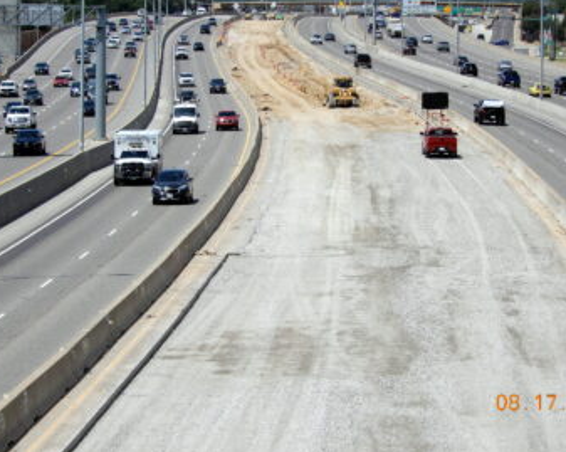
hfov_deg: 11.1
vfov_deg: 8.9
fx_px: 2912
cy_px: 203
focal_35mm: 174
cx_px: 312
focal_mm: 26.8
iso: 80
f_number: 5.6
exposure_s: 1/800
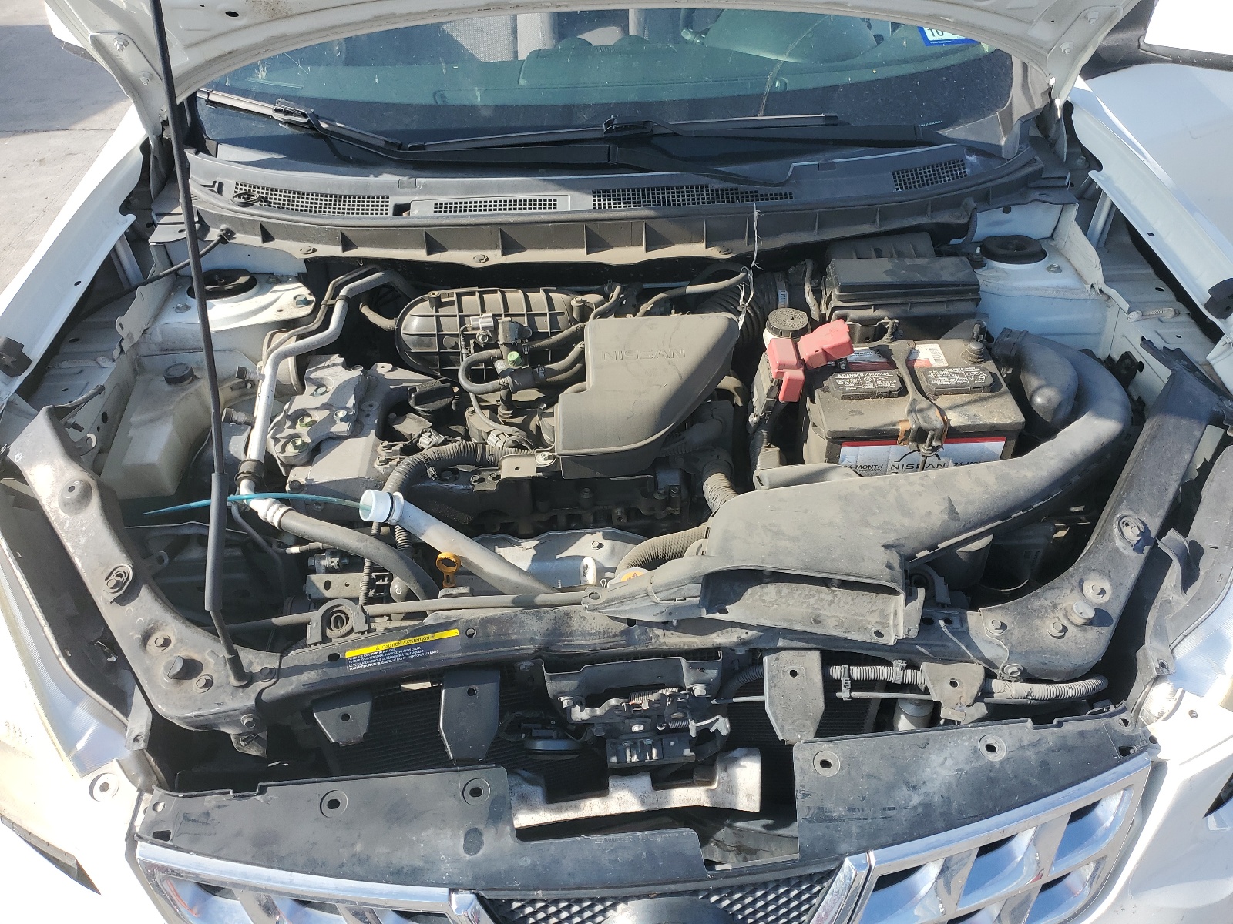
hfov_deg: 67.3
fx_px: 926
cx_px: 616
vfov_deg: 53.1
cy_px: 462
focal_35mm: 26
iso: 50
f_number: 1.5
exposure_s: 1/1111
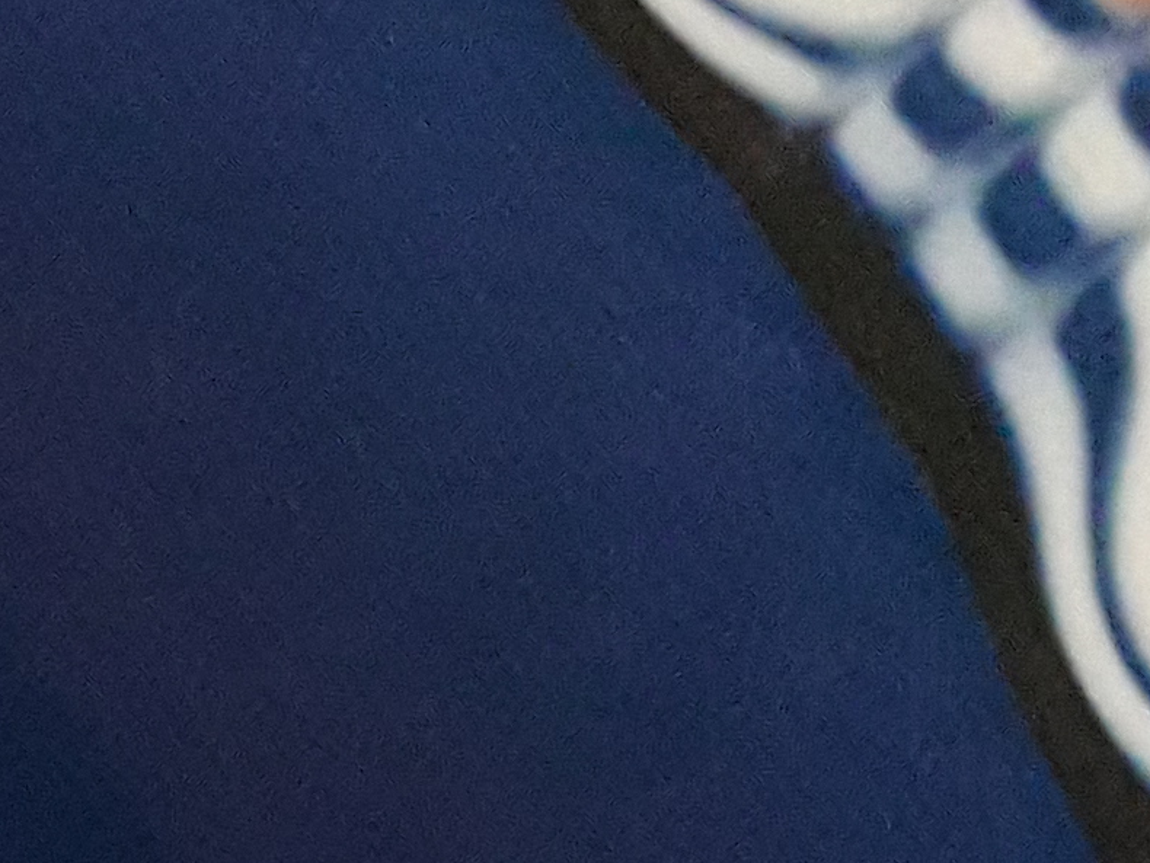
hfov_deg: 11.6
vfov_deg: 9.5
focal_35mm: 141
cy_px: 2019
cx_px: -1587
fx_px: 4686
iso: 400
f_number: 1.9
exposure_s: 1/17
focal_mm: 3.6
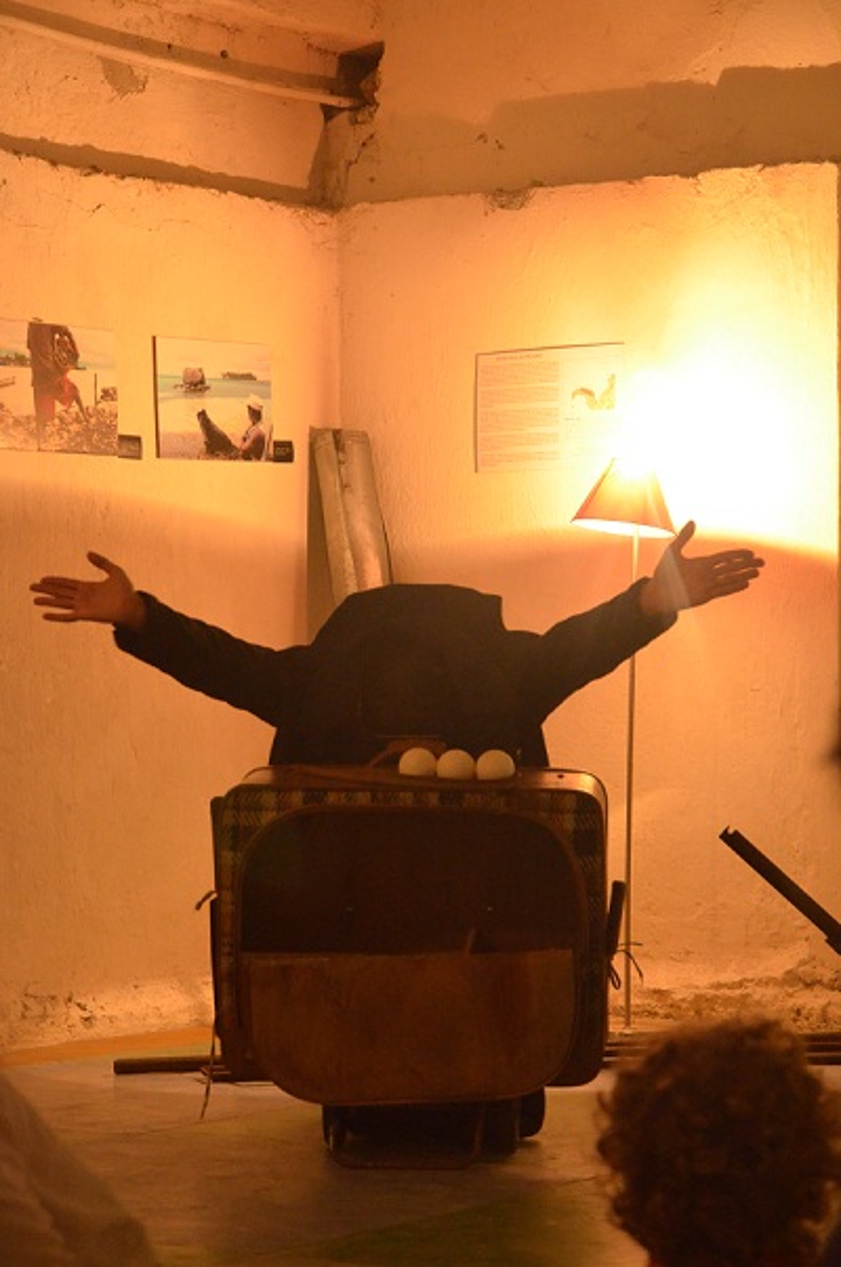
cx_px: 420
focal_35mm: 98
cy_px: 634
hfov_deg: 14.0
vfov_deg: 21.0
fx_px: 3428
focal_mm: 65
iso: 4000
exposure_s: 1/25
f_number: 5.6
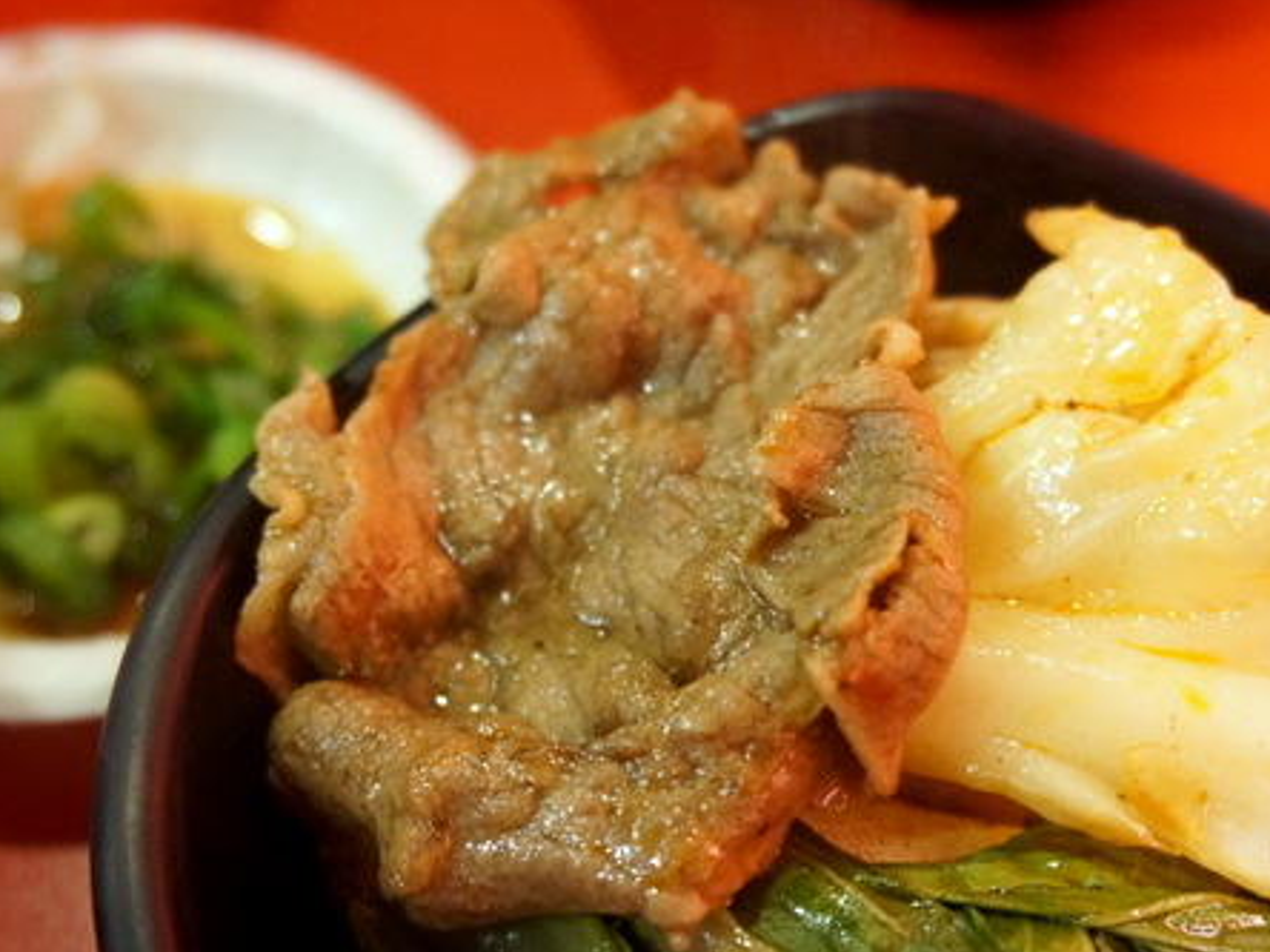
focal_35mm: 54
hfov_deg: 35.4
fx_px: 1981
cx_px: 749
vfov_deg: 27.0
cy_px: 579
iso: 3200
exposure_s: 1/40
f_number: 4.5
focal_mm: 26
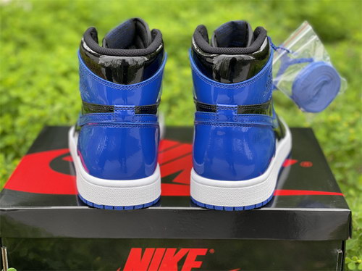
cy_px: 136
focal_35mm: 64
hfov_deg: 30.3
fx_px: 669
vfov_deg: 22.9
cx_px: 181
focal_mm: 7.5
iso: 64
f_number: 2.2
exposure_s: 1/121
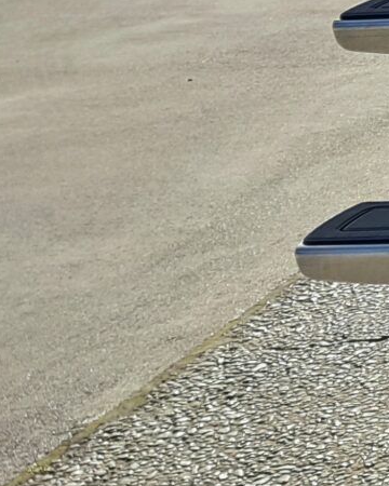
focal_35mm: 111
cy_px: -91
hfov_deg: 10.6
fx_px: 1597
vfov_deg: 16.6
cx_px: 1084
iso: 50
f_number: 1.79
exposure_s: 1/285
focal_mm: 4.71
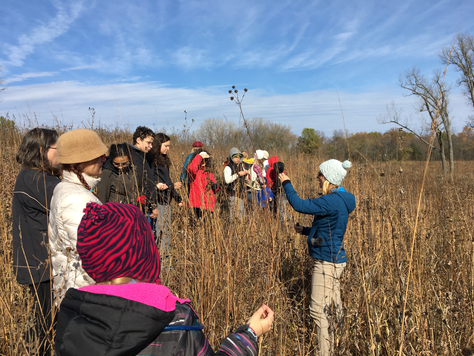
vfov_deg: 48.2
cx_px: 237
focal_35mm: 29
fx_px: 397
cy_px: 178
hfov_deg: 61.7
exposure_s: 1/1350
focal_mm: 4.15
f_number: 2.2
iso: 25
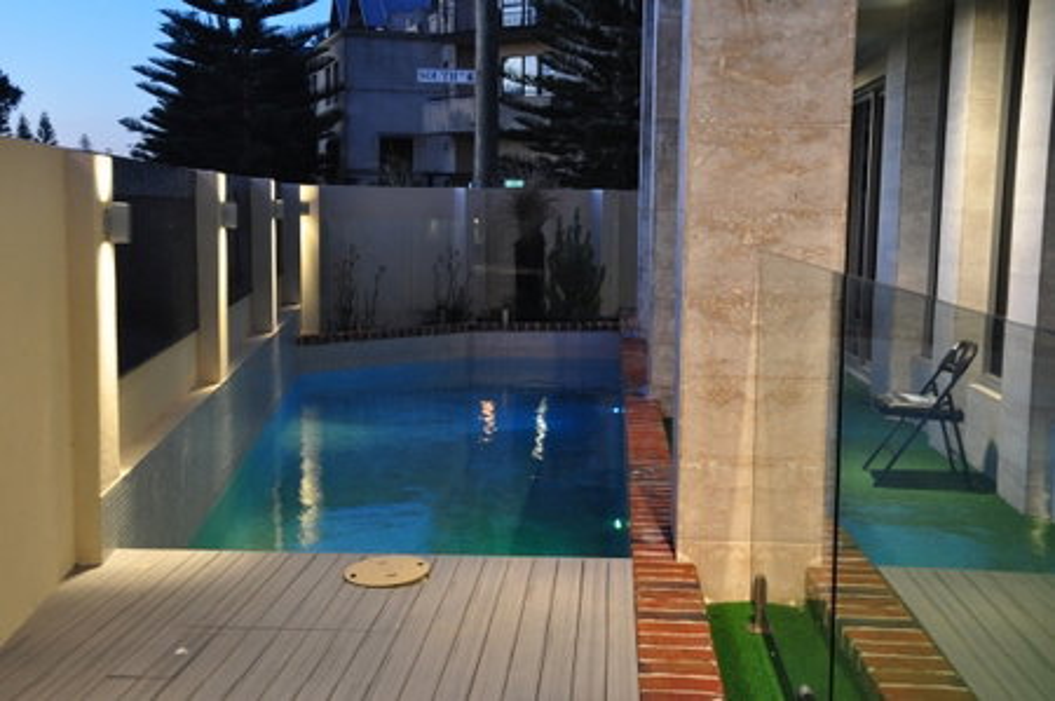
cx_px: 528
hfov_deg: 45.0
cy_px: 350
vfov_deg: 30.8
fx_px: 1273
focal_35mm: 44
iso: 800
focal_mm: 29
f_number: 5.6
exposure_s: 1/8
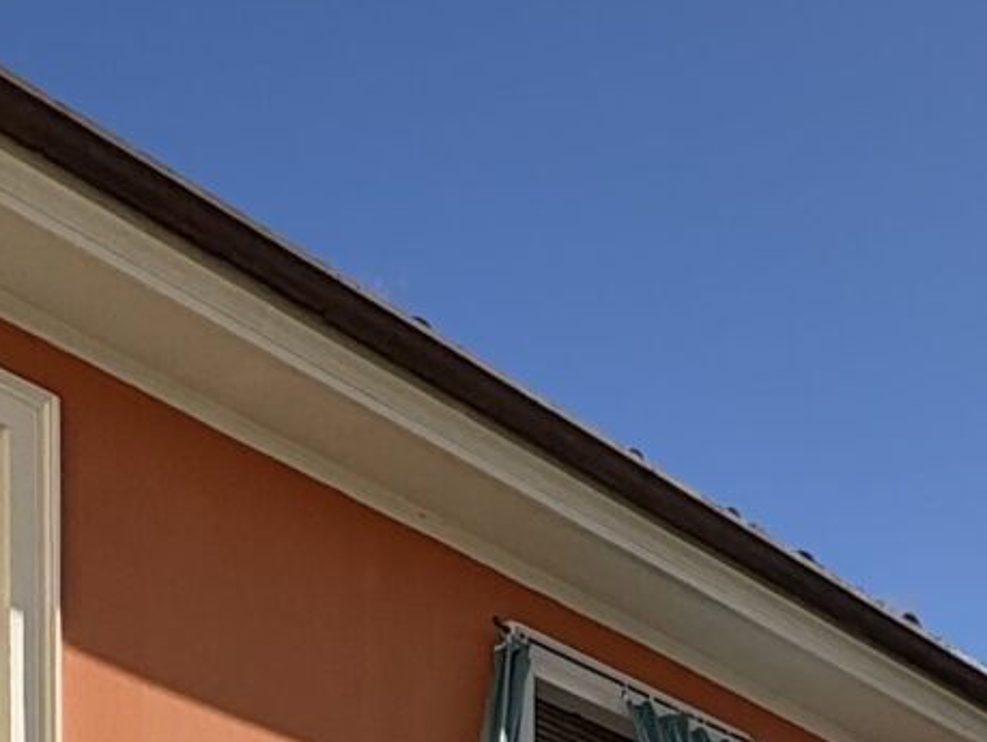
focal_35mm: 78
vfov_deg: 14.0
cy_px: 1712
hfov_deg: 24.6
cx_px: 804
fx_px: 2226
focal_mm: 2.22
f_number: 2.2
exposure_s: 1/1256
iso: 50
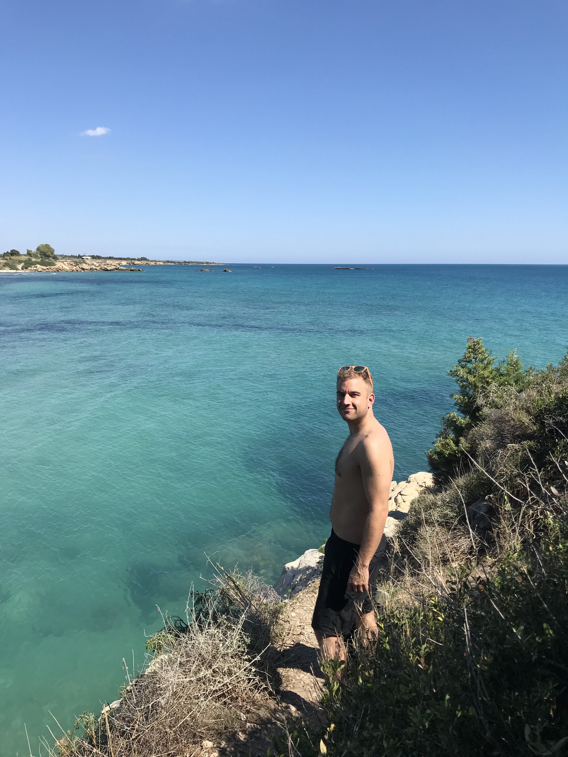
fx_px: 613
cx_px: 284
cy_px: 378
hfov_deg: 49.7
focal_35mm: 28
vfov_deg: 63.4
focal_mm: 3.99
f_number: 1.8
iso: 20
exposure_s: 1/2457
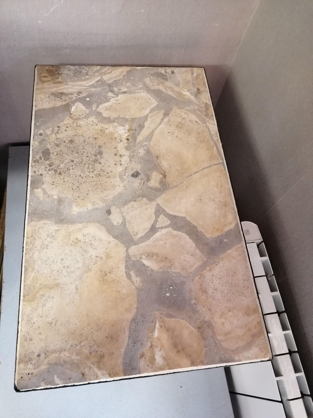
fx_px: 326
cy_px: 209
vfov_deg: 65.3
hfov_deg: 51.4
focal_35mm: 27
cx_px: 156
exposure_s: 1/33.3
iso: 400
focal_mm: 3.95
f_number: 1.8
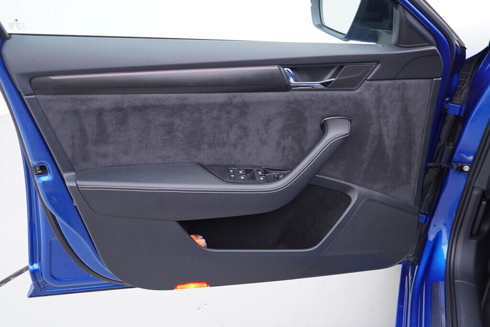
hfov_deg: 53.1
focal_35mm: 36
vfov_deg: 36.9
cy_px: 164
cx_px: 245
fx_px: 490
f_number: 2.8
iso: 160
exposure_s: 1/40
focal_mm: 24
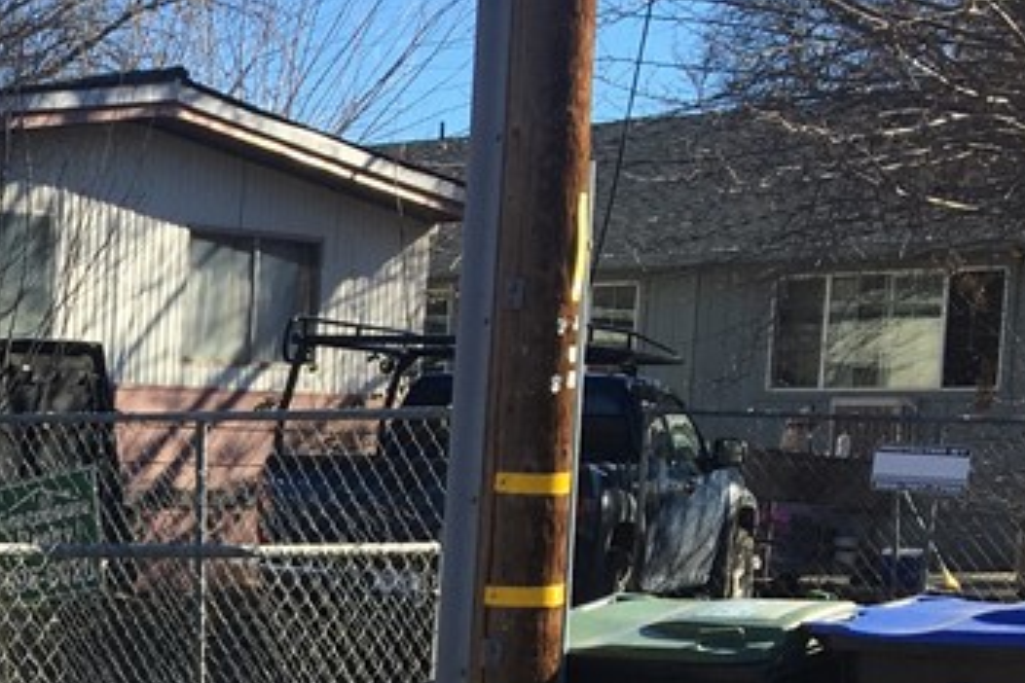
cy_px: 776
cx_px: -286
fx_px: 2505
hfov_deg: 21.1
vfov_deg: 15.1
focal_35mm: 88
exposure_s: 1/793
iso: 25
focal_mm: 4.15
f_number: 2.2
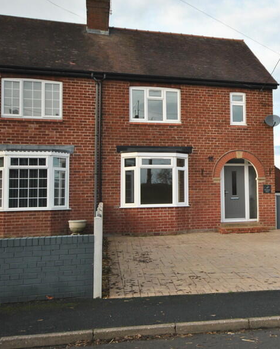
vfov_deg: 42.0
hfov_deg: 32.4
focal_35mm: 44
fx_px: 456
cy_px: 173
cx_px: 254
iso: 125
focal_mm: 18
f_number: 5.6
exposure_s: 1/125
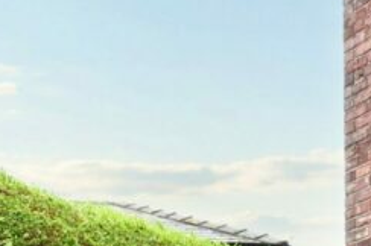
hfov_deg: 29.6
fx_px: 648
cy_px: 444
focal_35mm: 63
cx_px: 380
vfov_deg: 17.4
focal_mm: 15
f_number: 10
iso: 6400
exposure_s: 1/40
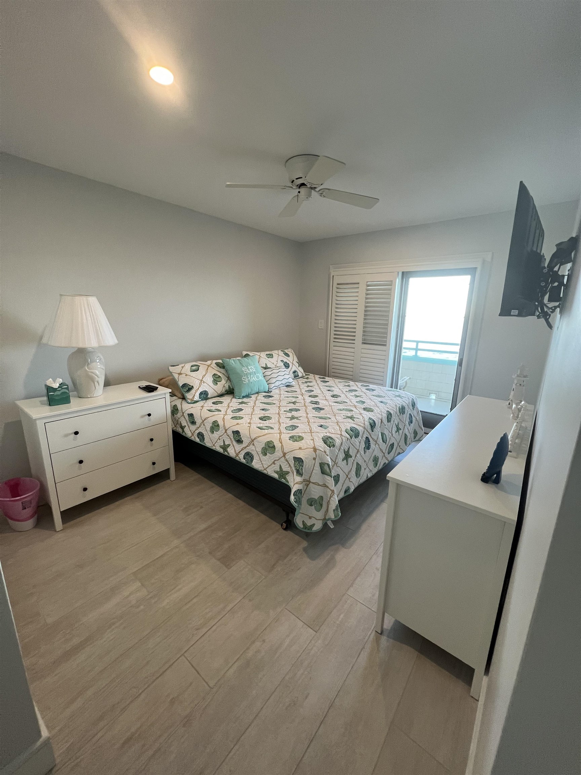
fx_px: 291
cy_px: 388
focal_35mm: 13
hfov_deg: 89.9
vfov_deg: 106.2
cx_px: 290
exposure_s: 1/120
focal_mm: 1.57
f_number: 1.8
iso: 200
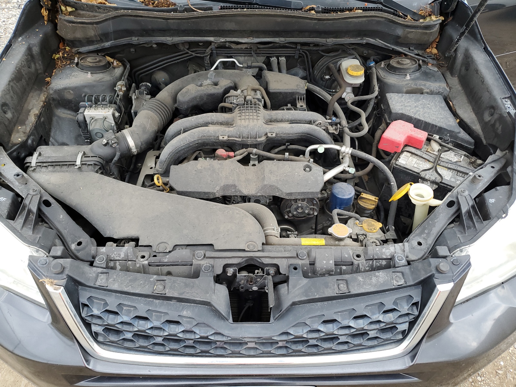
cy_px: 194
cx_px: 258
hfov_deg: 67.3
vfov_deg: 53.1
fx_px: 388
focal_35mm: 26
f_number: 1.5
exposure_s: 1/60.2
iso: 59
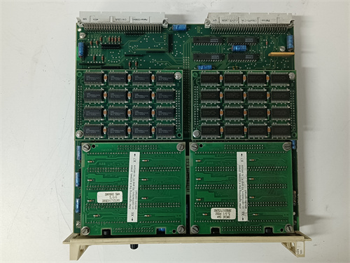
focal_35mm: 27
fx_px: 273
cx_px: 175
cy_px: 132
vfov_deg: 51.4
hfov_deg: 65.3
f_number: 1.9
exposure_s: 1/100
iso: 2091
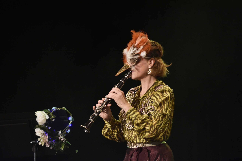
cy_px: 80
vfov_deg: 5.4
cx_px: 121
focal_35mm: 255
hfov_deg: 8.1
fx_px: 1714
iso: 640
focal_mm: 170
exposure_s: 1/100
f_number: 2.8
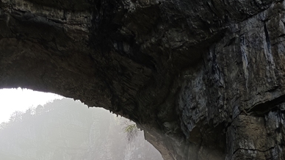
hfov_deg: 21.0
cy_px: 302
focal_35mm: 101
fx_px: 763
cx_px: 68
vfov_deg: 11.1
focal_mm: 8.72
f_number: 1.63
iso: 50
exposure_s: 1/2479
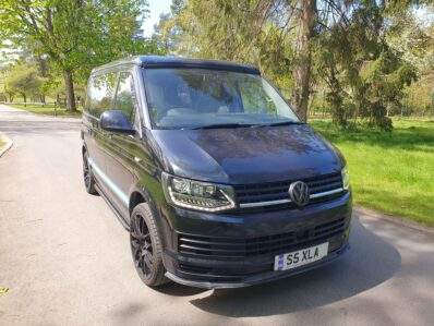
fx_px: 326
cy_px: 163
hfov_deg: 67.3
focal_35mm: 26
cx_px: 217
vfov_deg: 53.1
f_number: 2.4
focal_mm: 4.32
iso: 50
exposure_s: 1/327
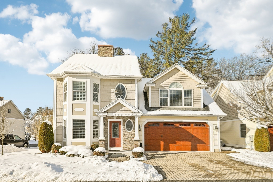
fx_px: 136
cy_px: 91
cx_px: 136
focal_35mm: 18
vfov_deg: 67.4
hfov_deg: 90.0
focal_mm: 18
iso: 400
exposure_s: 1/2000
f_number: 8
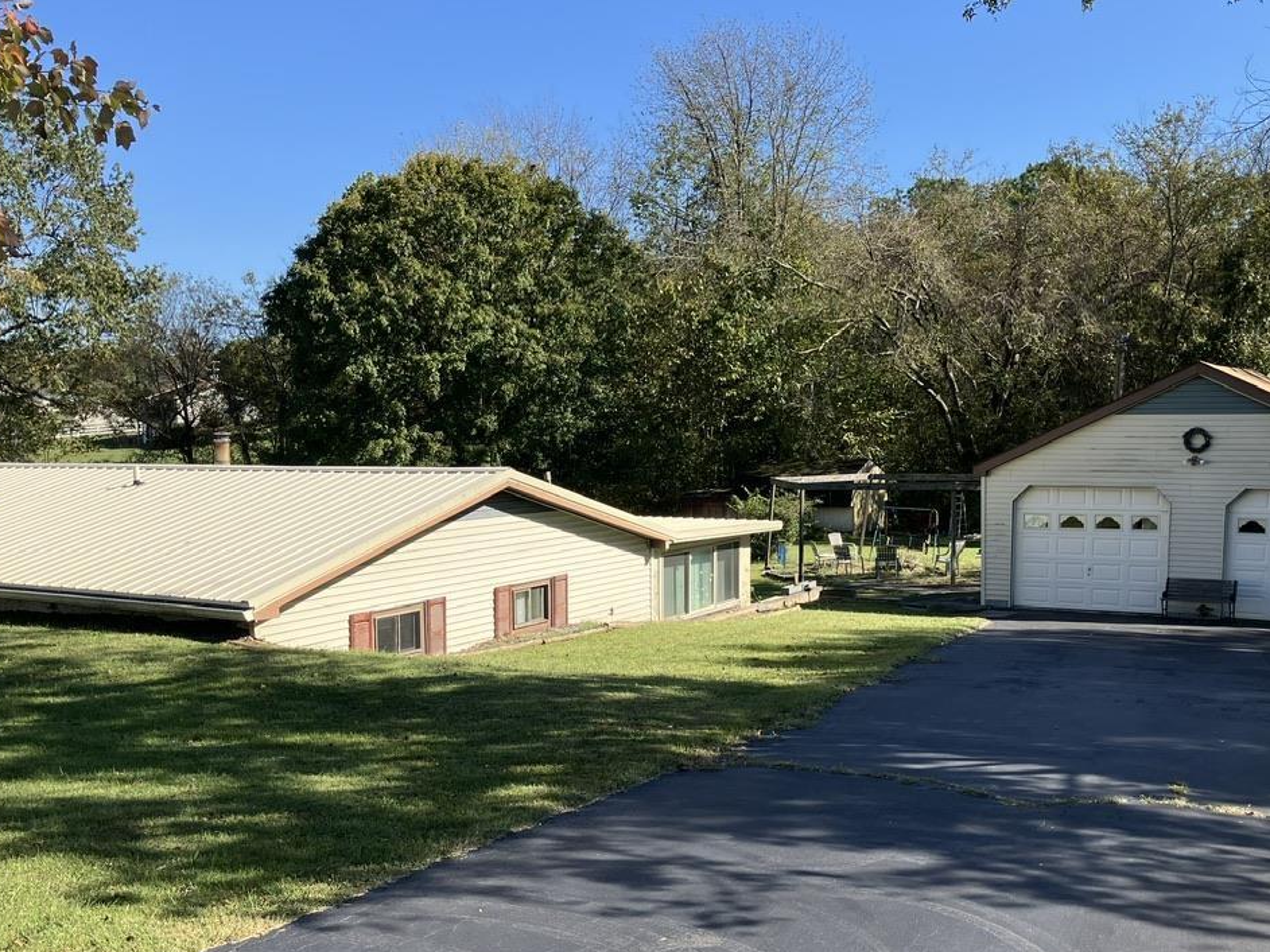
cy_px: 601
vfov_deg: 37.5
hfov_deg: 49.0
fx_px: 1394
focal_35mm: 38
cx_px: 607
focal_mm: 3.99
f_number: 1.8
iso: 32
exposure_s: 1/934
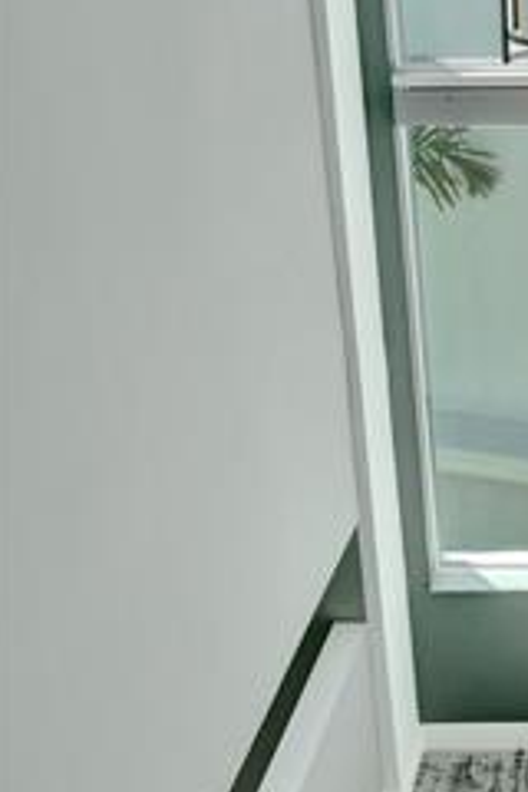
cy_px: 158
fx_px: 880
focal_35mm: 40
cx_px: 647
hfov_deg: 28.6
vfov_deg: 46.0
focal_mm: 16
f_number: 13
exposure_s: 1/500
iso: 1600
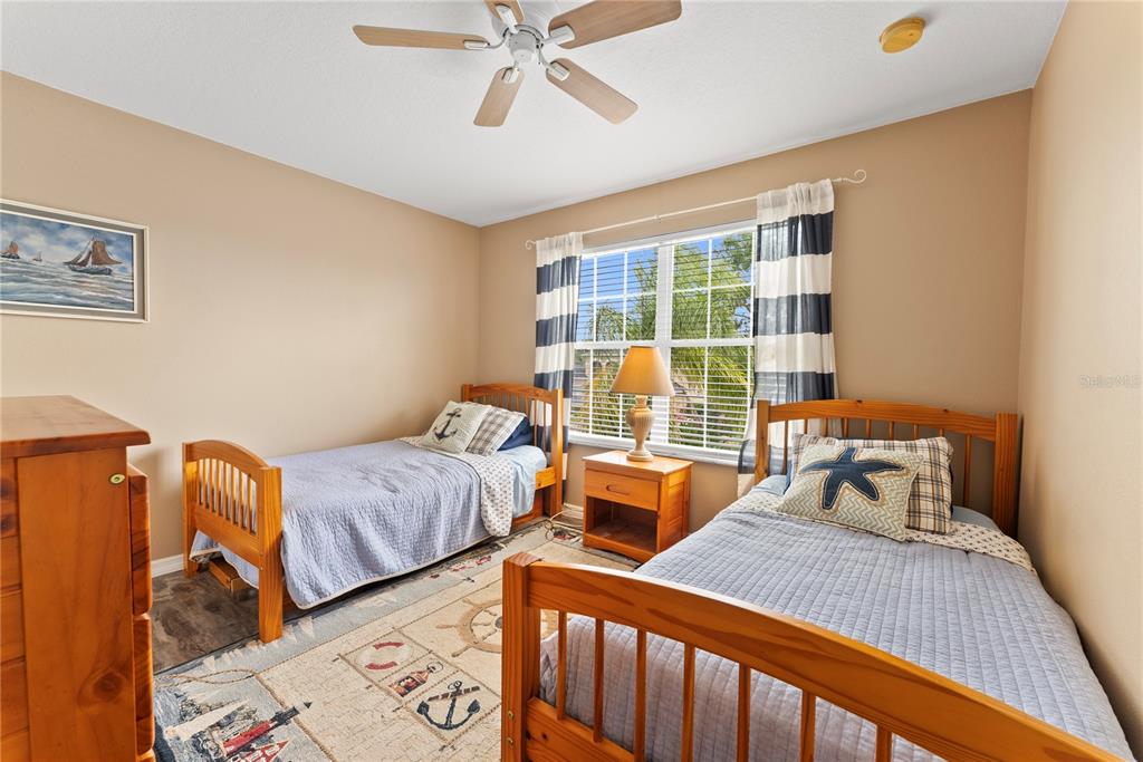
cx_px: 572
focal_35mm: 14
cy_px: 381
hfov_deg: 104.2
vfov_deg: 81.2
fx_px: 445
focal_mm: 14
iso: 250
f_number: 7.1
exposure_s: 1/8
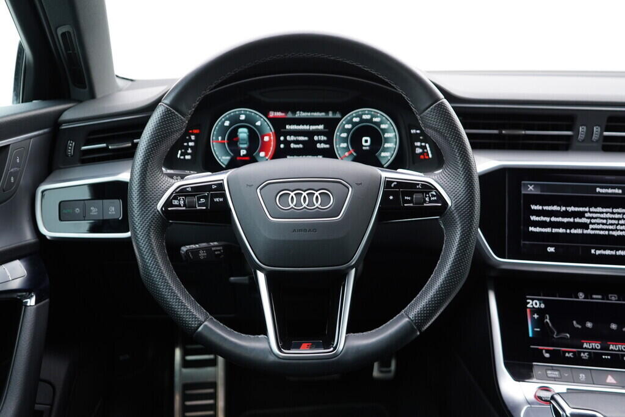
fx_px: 625
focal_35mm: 36
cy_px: 208
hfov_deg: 53.1
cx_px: 312
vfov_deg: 36.9
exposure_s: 1/40
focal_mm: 24
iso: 320
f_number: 2.8
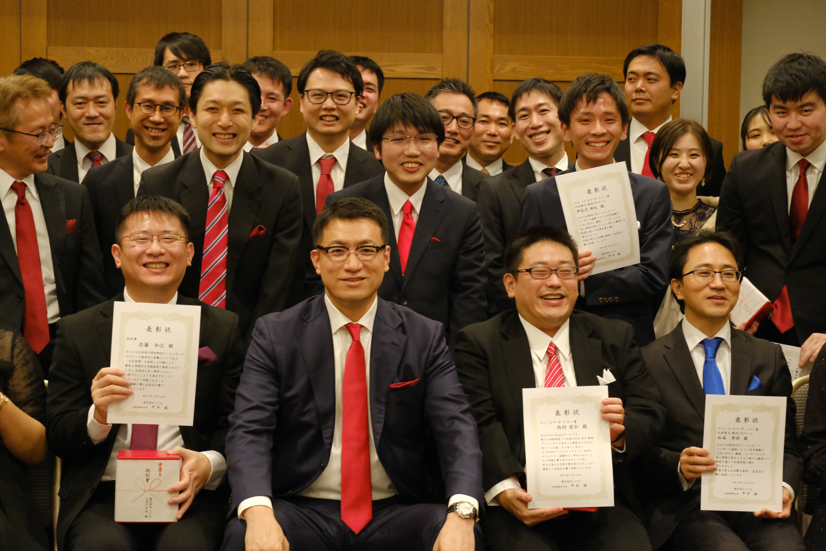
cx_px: 413
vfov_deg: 18.2
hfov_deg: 27.0
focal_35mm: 75
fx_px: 1721
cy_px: 276
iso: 6400
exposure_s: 1/250
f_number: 4.5
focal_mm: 50
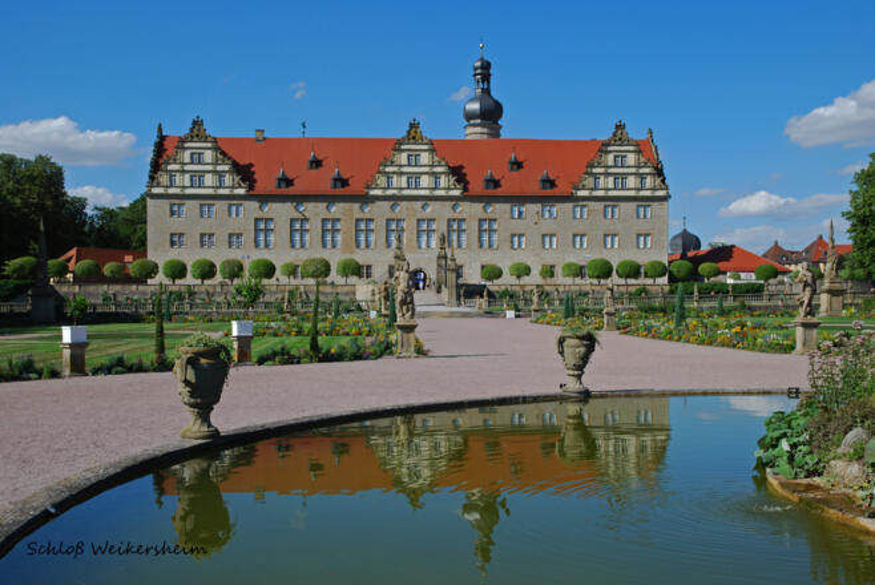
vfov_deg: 34.3
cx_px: 438
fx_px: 949
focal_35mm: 39
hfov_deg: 49.5
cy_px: 292
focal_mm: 26
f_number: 8
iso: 100
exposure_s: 1/200
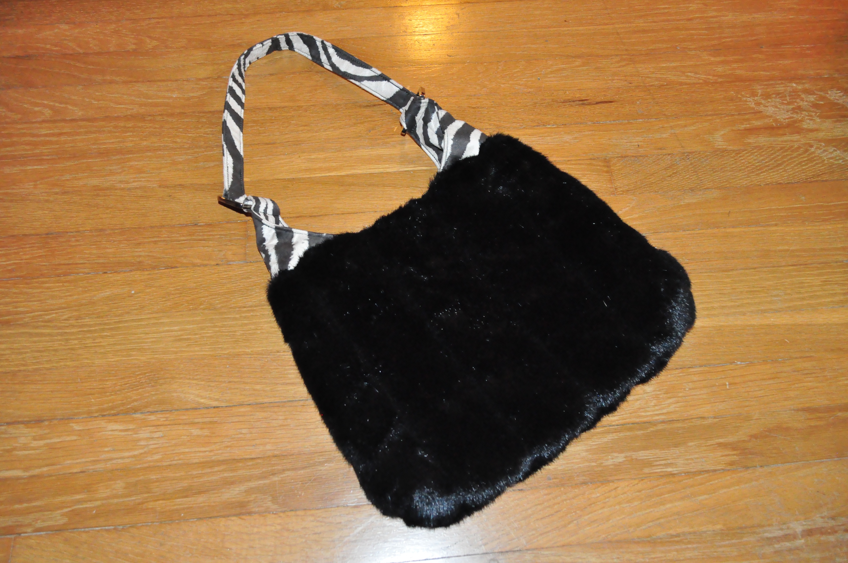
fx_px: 706
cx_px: 424
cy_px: 282
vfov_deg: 43.5
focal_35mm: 30
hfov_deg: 62.0
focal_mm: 20
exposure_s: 1/125
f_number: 5.6
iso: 3200
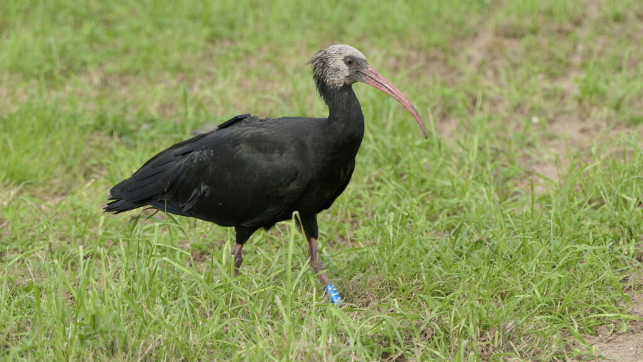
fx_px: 4297
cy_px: 159
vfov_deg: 4.8
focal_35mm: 252
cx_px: 322
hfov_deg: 8.6
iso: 125
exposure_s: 1/400
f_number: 4.4
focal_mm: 88.4
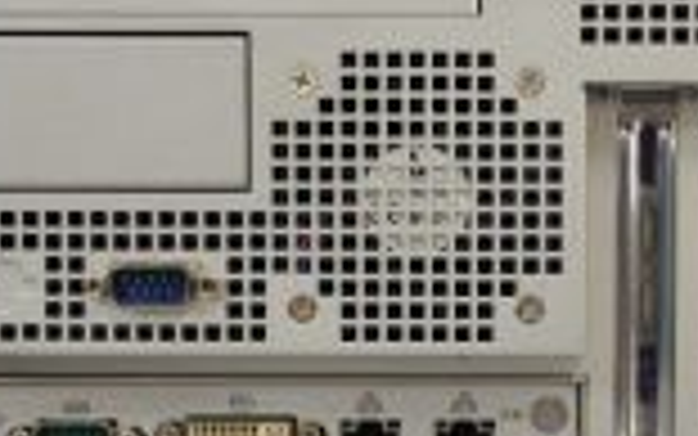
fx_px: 1351
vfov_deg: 18.3
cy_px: 274
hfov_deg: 28.7
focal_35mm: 71
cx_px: 477
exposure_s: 1/33.3
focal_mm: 5.58
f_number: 1.8
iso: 500
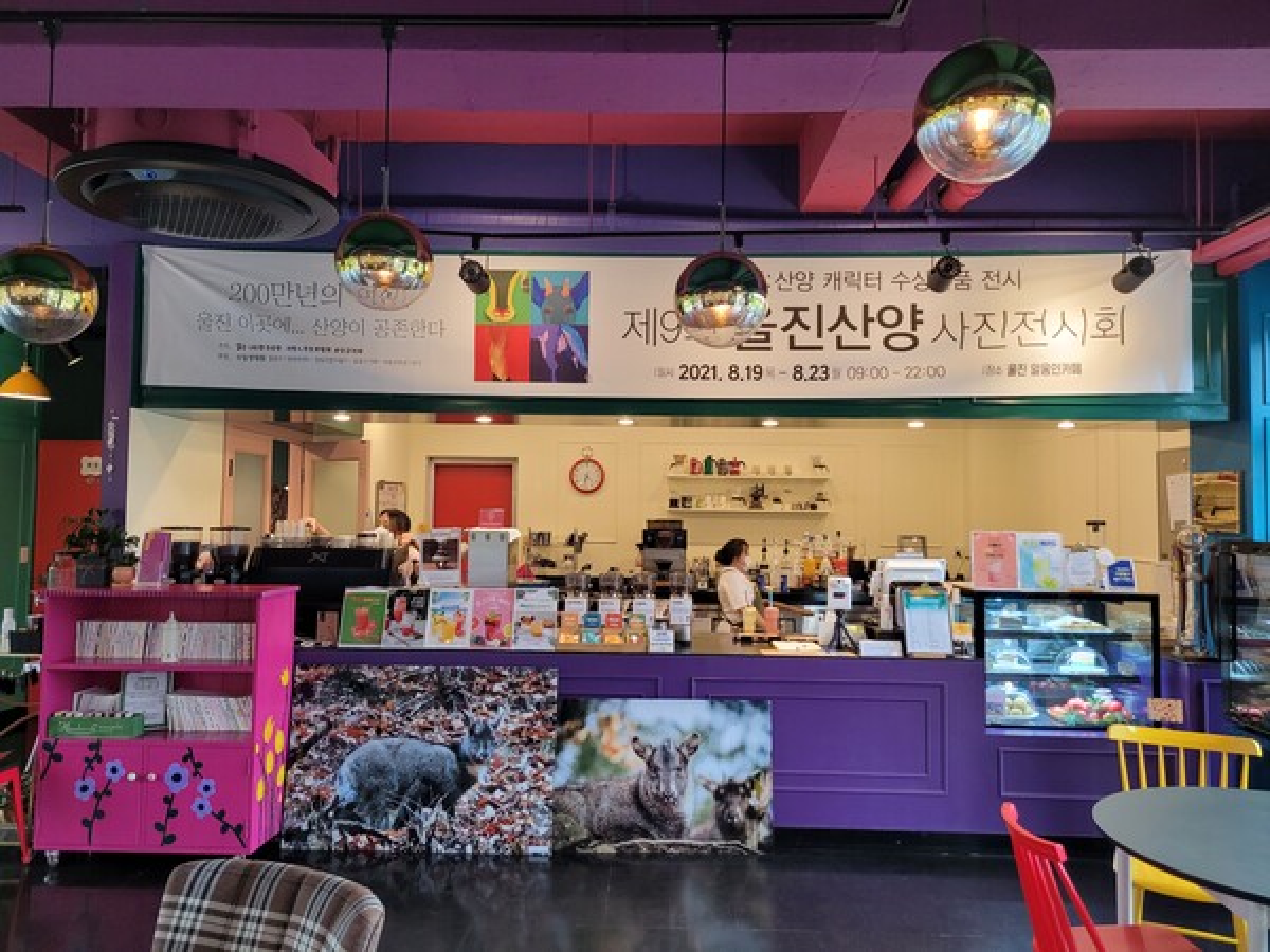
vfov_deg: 53.1
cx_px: 635
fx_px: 954
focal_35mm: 26
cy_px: 476
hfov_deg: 67.3
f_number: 1.8
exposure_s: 1/119
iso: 250
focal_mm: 5.4
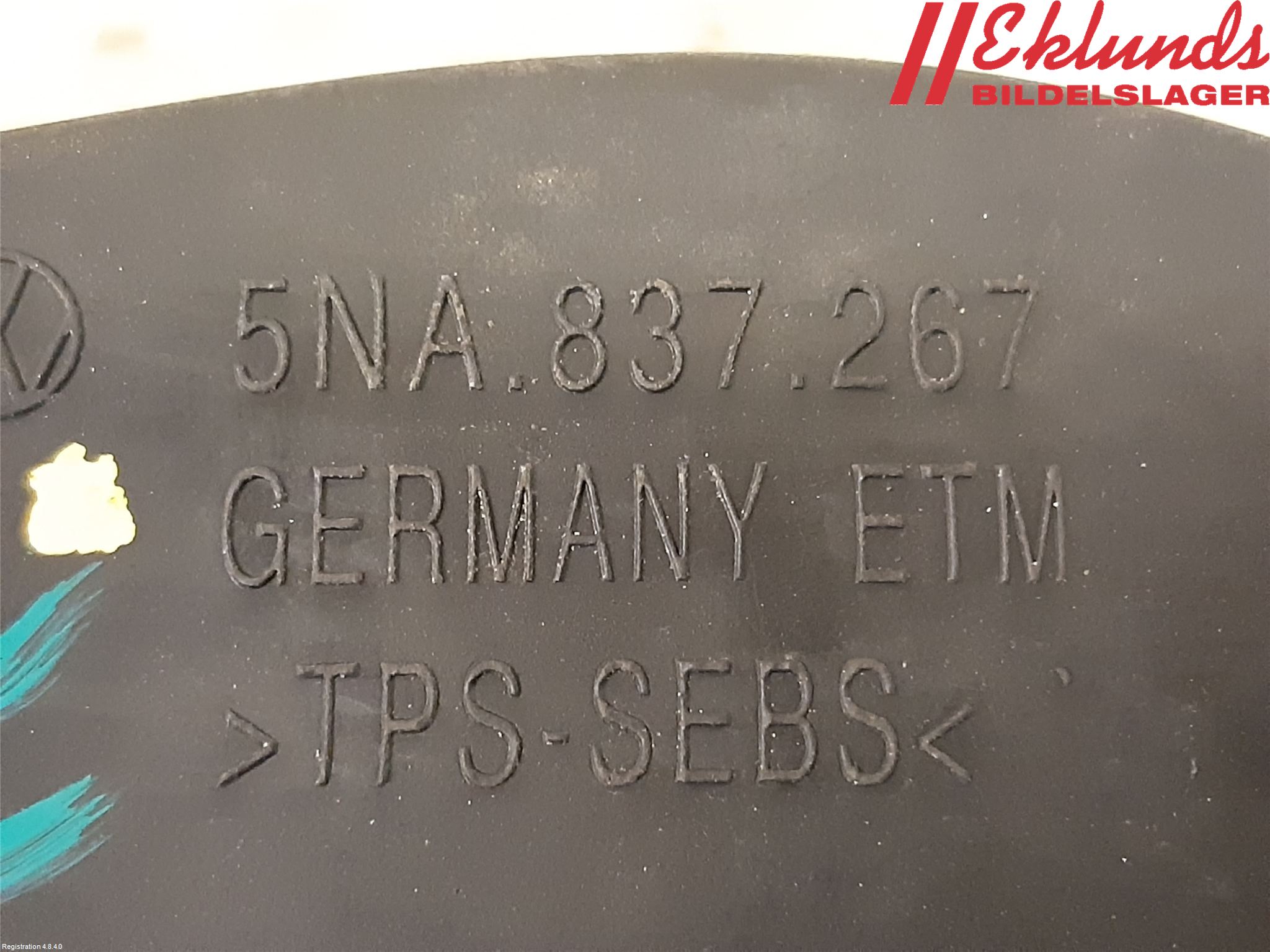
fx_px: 954
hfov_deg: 67.3
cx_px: 635
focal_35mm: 26
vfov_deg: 53.1
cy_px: 476
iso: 640
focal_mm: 3.93
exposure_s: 1/25
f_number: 1.7
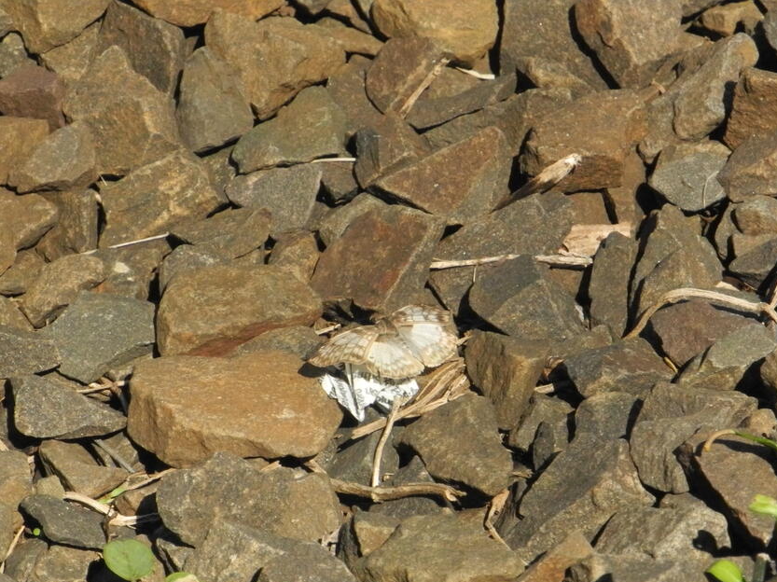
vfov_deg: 6.0
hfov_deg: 8.1
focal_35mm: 246
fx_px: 5519
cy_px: 357
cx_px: 417
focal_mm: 42.6
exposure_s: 1/1600
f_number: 5.6
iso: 800
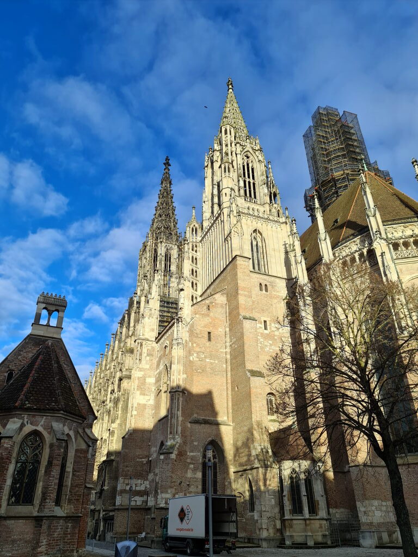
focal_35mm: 25
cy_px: 278
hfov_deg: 54.9
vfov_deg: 69.4
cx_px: 209
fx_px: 403
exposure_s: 1/740
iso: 50
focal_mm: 7
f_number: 1.8
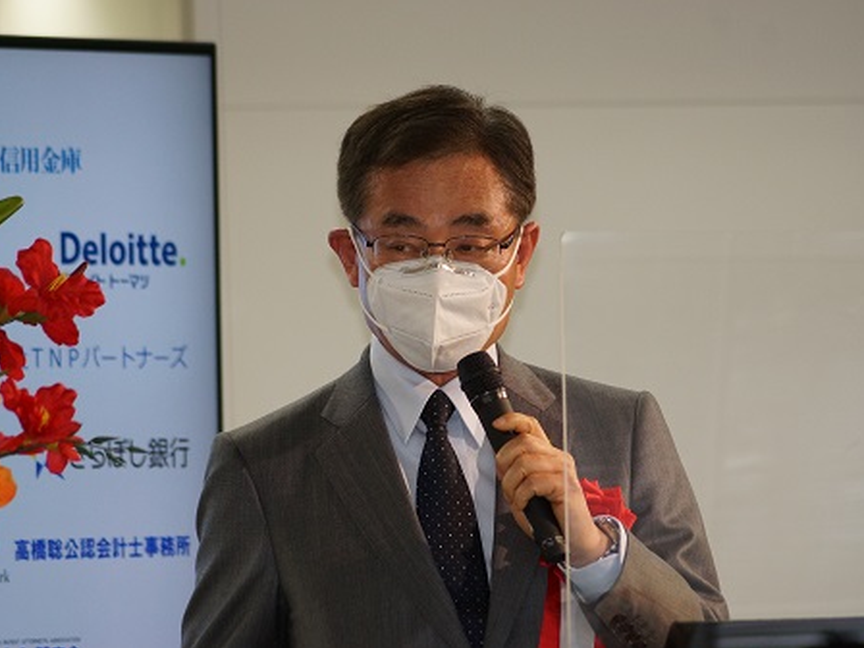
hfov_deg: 6.1
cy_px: 323
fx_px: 8162
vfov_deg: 4.5
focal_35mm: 327
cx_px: 424
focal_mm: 200
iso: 800
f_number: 5.6
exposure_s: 1/160
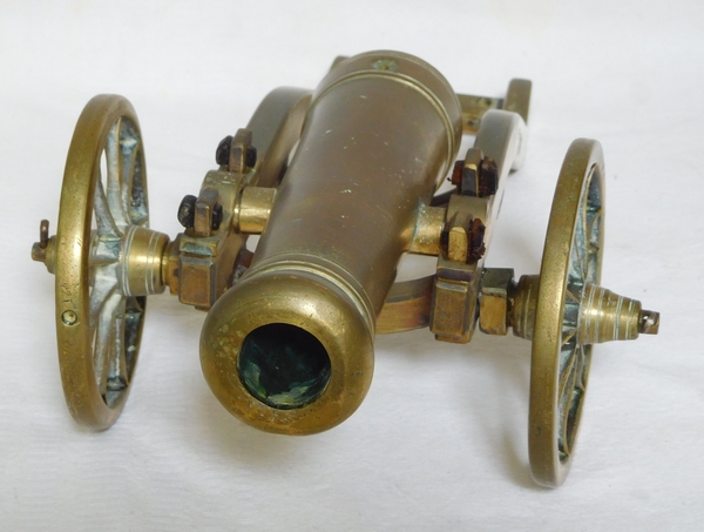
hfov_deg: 27.7
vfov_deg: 21.1
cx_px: 352
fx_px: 1427
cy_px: 266
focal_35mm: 70
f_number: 4.5
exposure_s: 1/30
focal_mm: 12.5
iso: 200
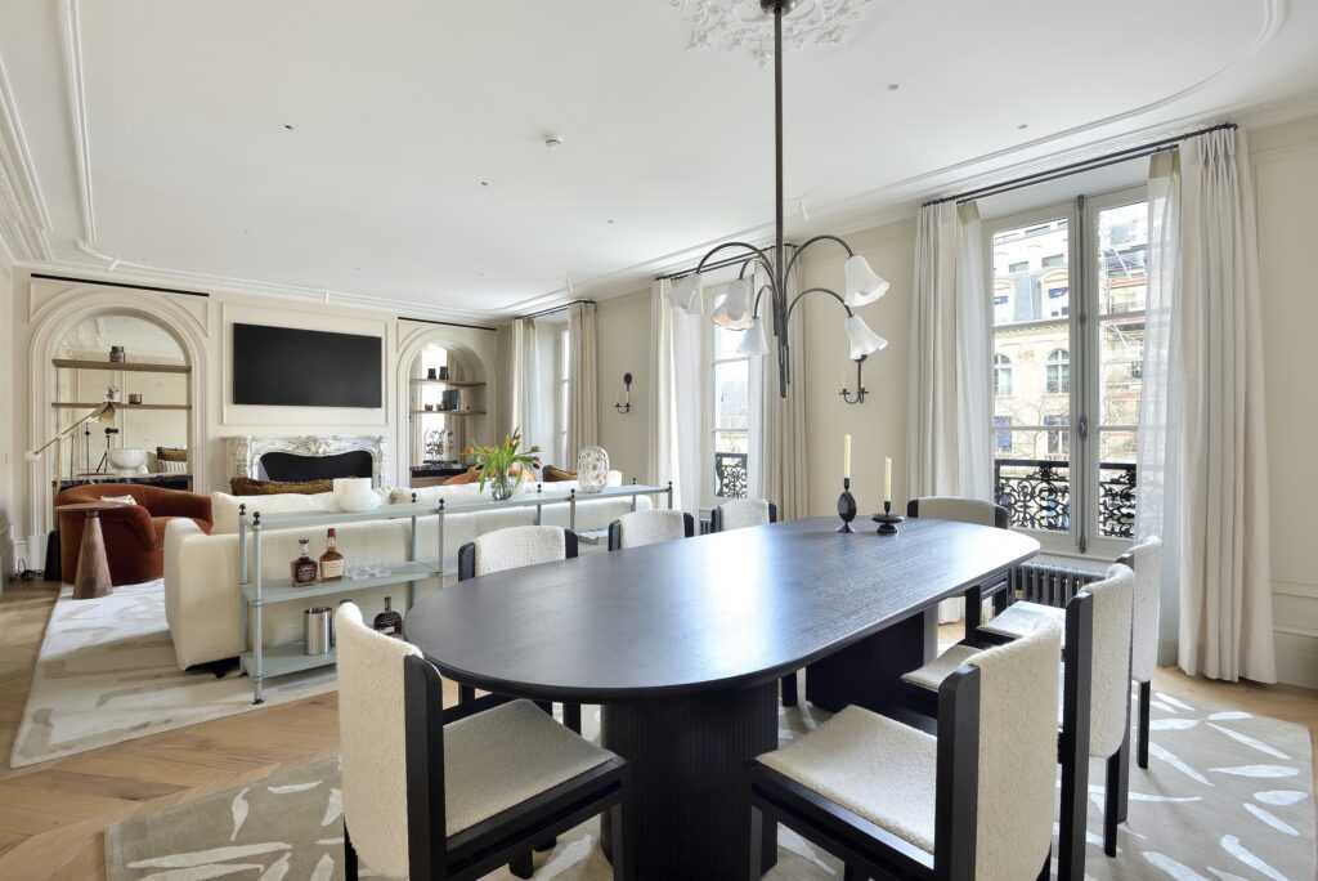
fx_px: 586
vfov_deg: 73.8
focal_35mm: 16
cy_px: 440
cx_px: 659
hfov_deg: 96.7
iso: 200
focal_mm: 16
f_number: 11
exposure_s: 1/2
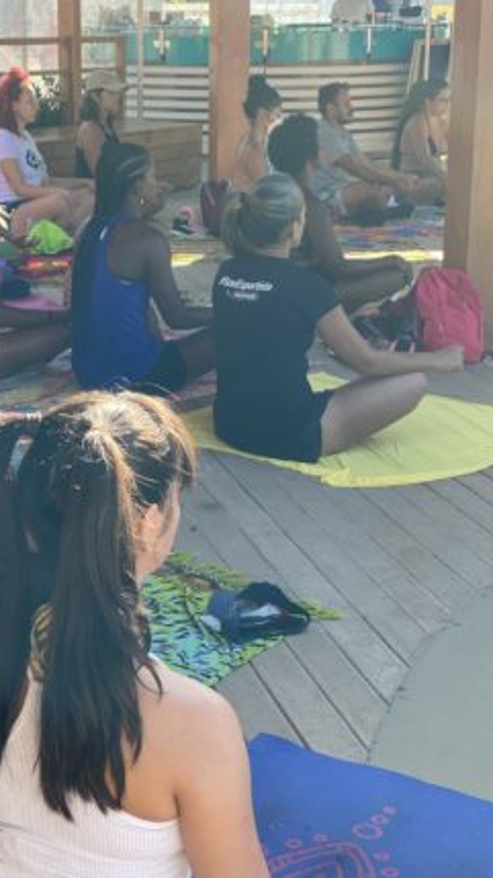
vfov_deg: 31.9
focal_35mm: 66
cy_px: 458
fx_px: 1535
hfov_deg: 18.2
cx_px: 161
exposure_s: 1/165
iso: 20
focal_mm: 6
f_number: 2
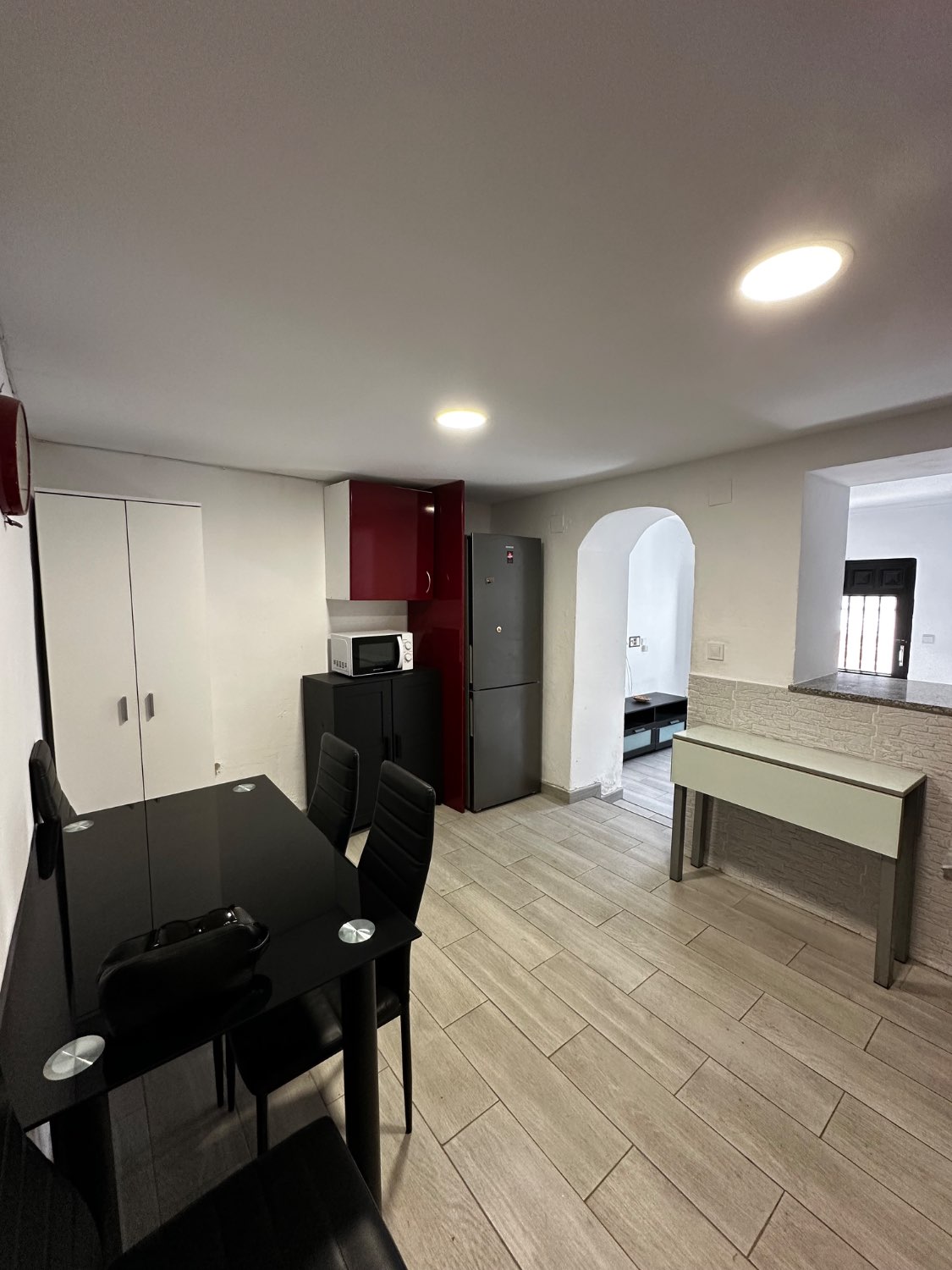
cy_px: 635
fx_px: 513
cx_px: 476
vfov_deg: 102.1
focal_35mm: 14
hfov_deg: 85.7
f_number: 2.2
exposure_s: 1/100
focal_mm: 2.22
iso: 200
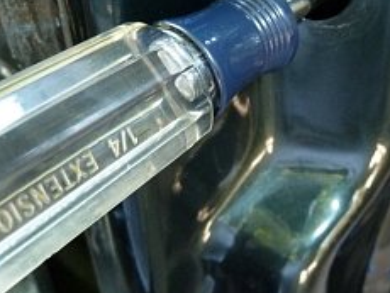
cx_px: 281
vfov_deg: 37.4
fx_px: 429
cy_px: 97
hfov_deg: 47.5
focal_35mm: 38
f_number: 3.3
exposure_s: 1/30
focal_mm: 4.1
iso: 400
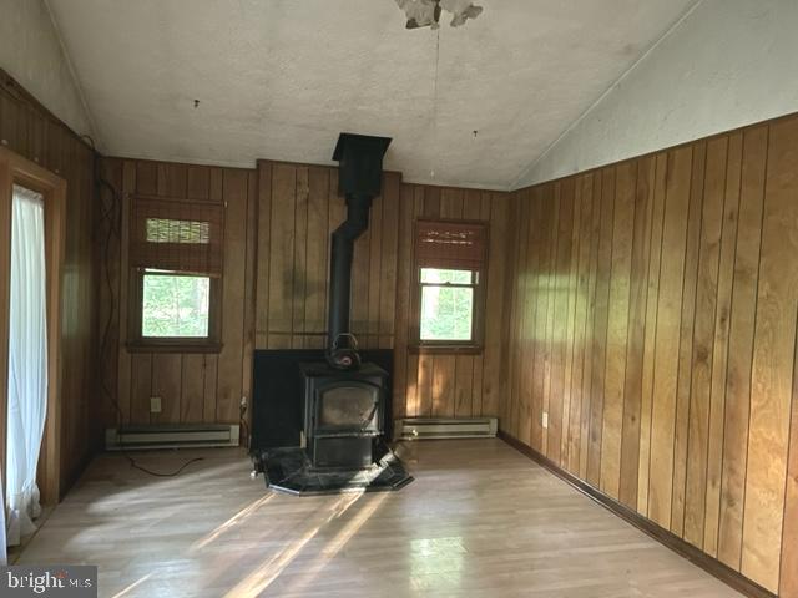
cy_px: 299
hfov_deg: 67.3
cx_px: 399
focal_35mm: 26
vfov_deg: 53.1
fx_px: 599
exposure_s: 1/12
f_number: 1.6
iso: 500
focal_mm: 4.2
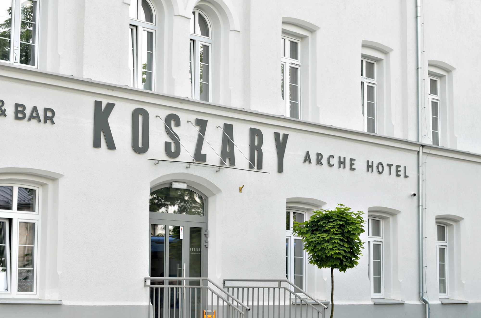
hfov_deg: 27.0
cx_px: 240
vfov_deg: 18.1
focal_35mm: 75
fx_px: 1000
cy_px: 159
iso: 100
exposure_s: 1/80
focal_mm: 50
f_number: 4.5
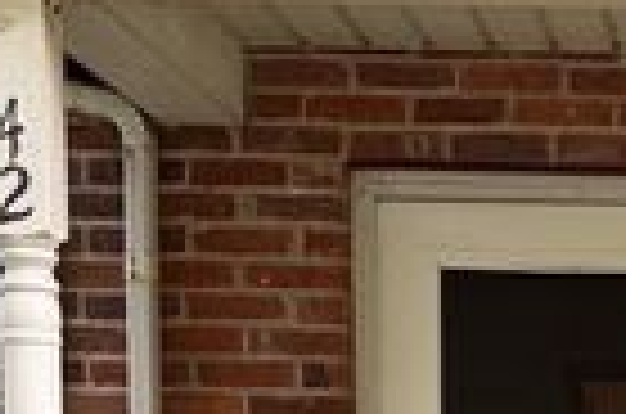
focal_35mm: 90
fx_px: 1561
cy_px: 799
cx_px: 806
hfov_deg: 20.7
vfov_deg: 13.3
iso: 80
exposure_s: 1/435
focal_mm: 6.76
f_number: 1.78
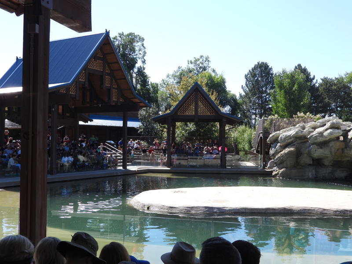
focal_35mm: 38
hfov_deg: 49.0
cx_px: 176
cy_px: 132
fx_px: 386
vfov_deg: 37.7
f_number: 3.2
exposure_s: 1/640
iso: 100
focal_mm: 6.8
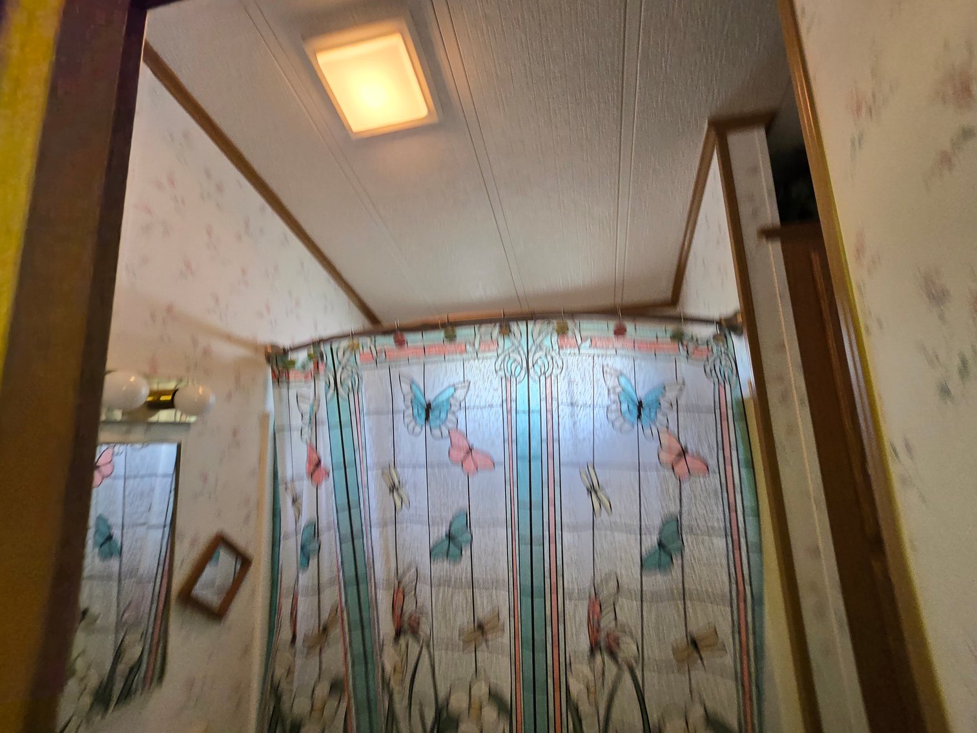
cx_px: 488
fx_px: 367
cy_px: 366
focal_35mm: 13
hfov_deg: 106.2
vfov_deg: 89.9
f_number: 2.2
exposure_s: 1/60
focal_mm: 2.2
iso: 125
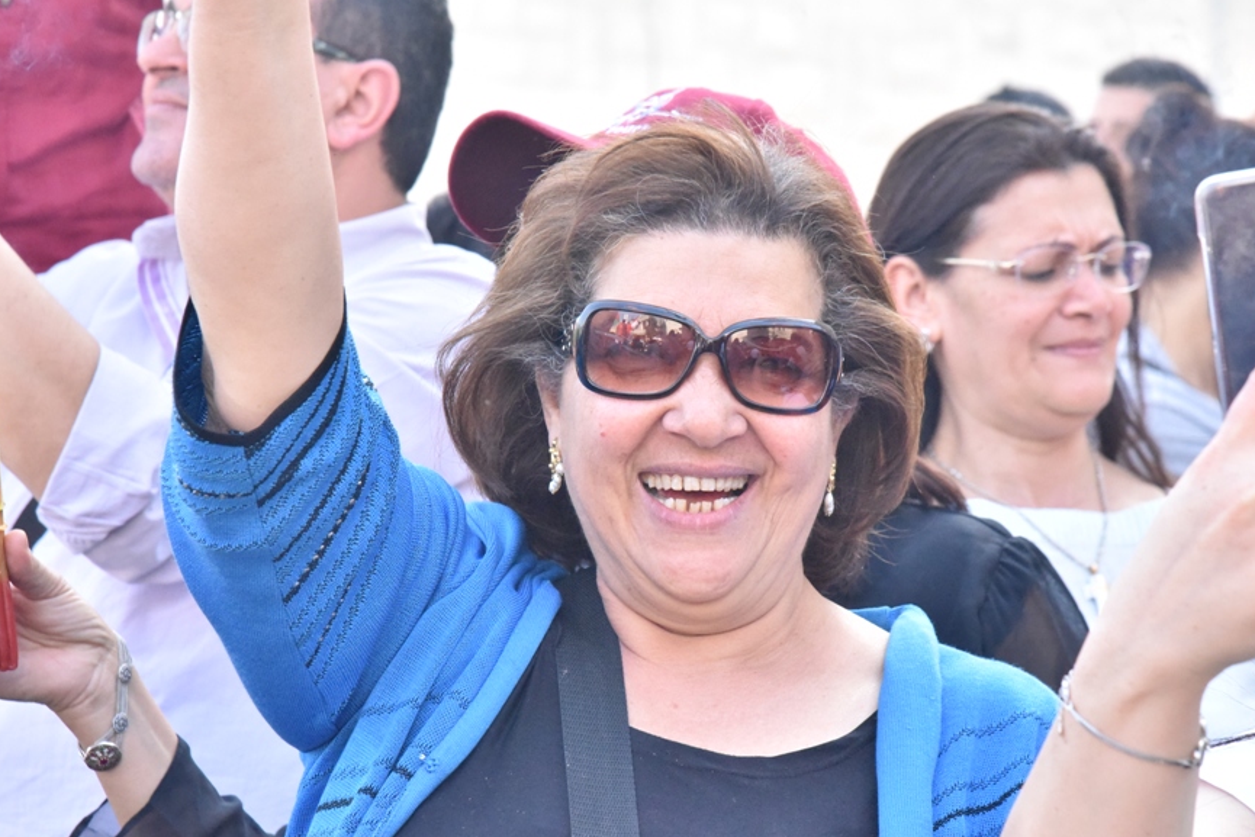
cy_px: 475
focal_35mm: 142
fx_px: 4951
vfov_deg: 9.7
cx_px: 666
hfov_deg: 14.4
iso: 6400
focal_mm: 120
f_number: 10
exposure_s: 1/800
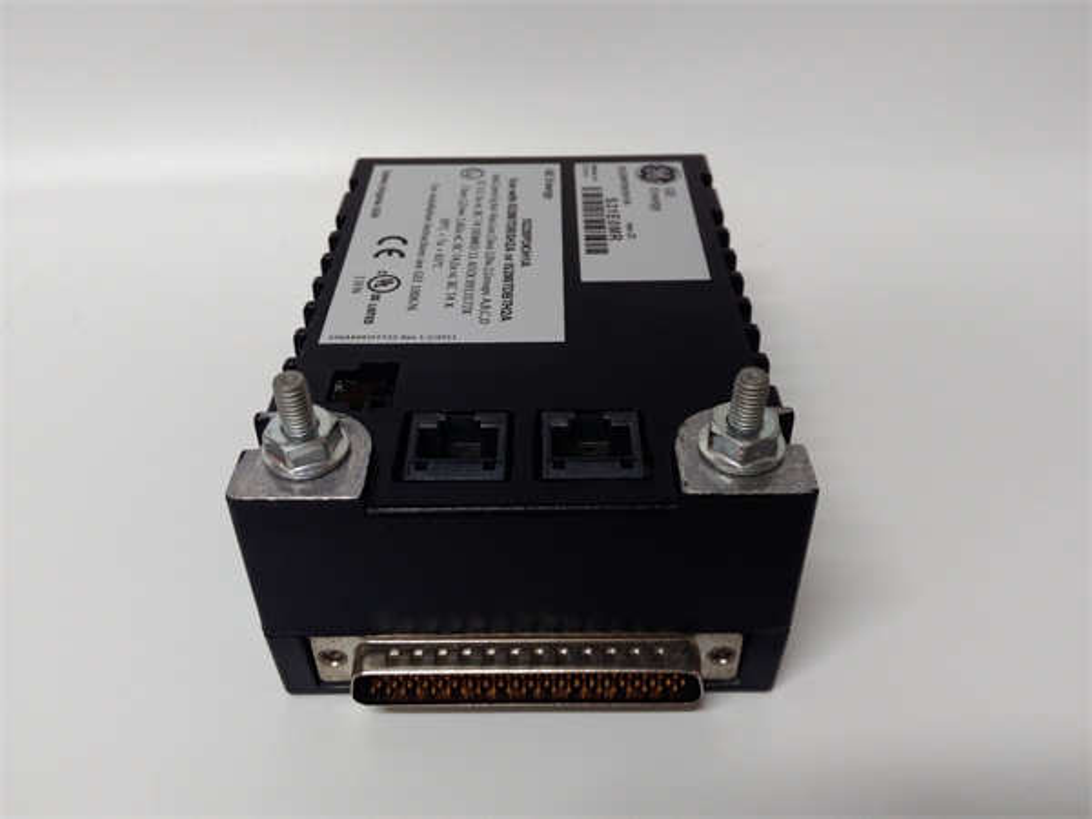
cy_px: 410
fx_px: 852
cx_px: 546
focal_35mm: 27
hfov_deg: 65.3
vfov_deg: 51.4
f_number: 2
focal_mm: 3.79
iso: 224
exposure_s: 1/33
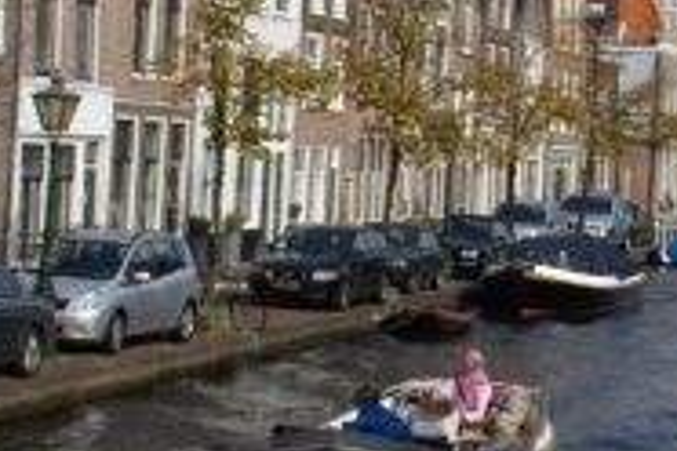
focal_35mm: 126
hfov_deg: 16.1
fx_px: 2369
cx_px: 601
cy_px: 84
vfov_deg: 10.8
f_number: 9
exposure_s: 1/250
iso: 100
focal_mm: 26
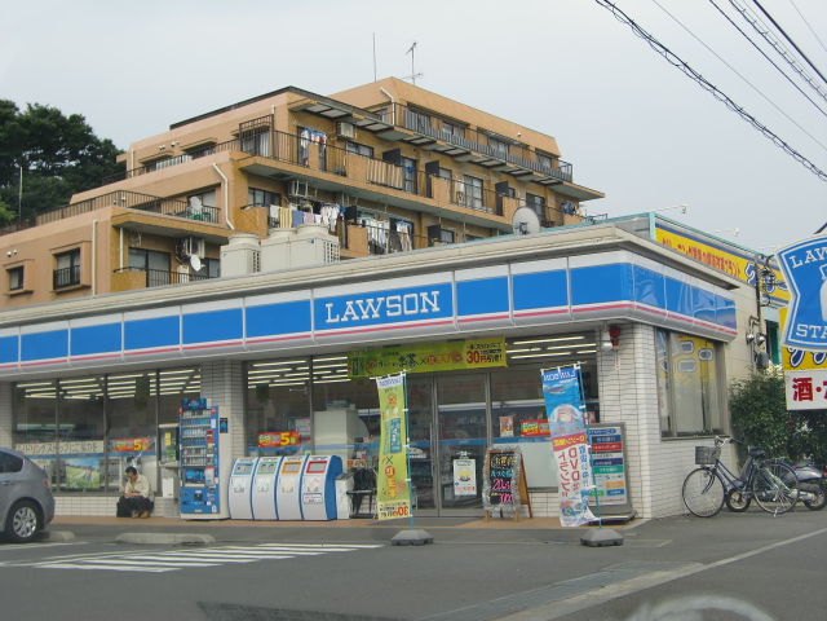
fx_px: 1099
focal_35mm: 46
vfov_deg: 31.5
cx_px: 414
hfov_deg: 41.2
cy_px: 310
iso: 64
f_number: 8.8
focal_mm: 8.2
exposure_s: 1/80
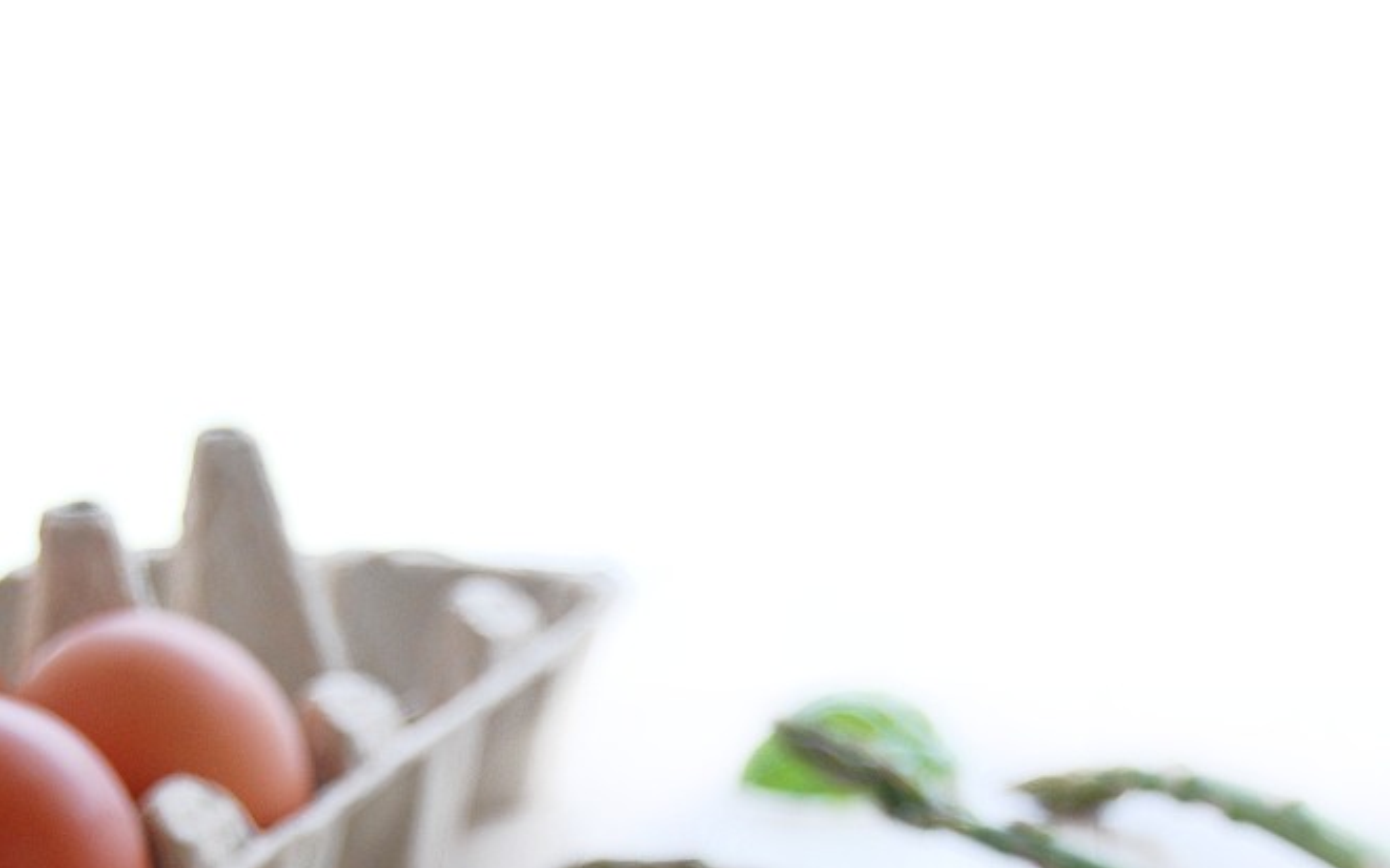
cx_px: 695
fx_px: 3674
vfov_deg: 13.2
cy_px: 944
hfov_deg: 21.4
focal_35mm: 97
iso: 400
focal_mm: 42
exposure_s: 1/60
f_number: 5.3
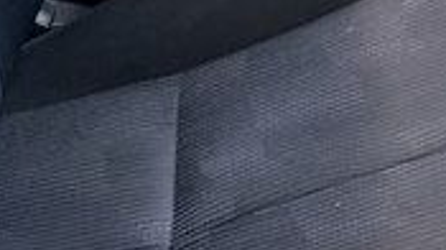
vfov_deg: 7.4
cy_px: -352
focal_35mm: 153
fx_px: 1807
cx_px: 441
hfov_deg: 13.9
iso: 200
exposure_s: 1/90
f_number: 1.78
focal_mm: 6.76
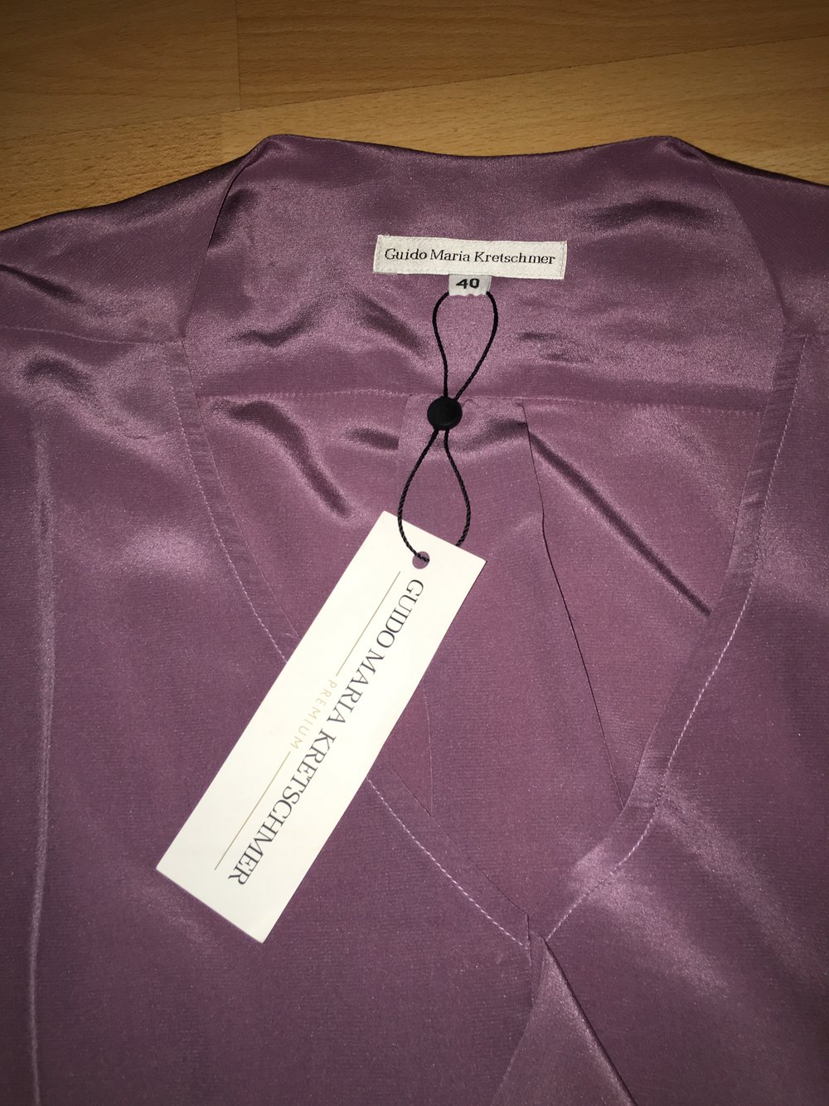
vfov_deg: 61.7
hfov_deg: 48.2
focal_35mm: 29
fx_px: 926
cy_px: 553
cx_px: 414
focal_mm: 4.15
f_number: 2.2
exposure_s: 1/36
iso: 25
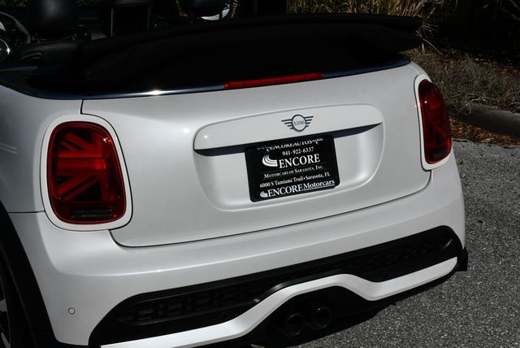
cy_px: 174
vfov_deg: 21.3
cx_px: 260
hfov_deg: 31.4
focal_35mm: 64
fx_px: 925
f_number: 13
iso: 100
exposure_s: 1/500
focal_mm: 32
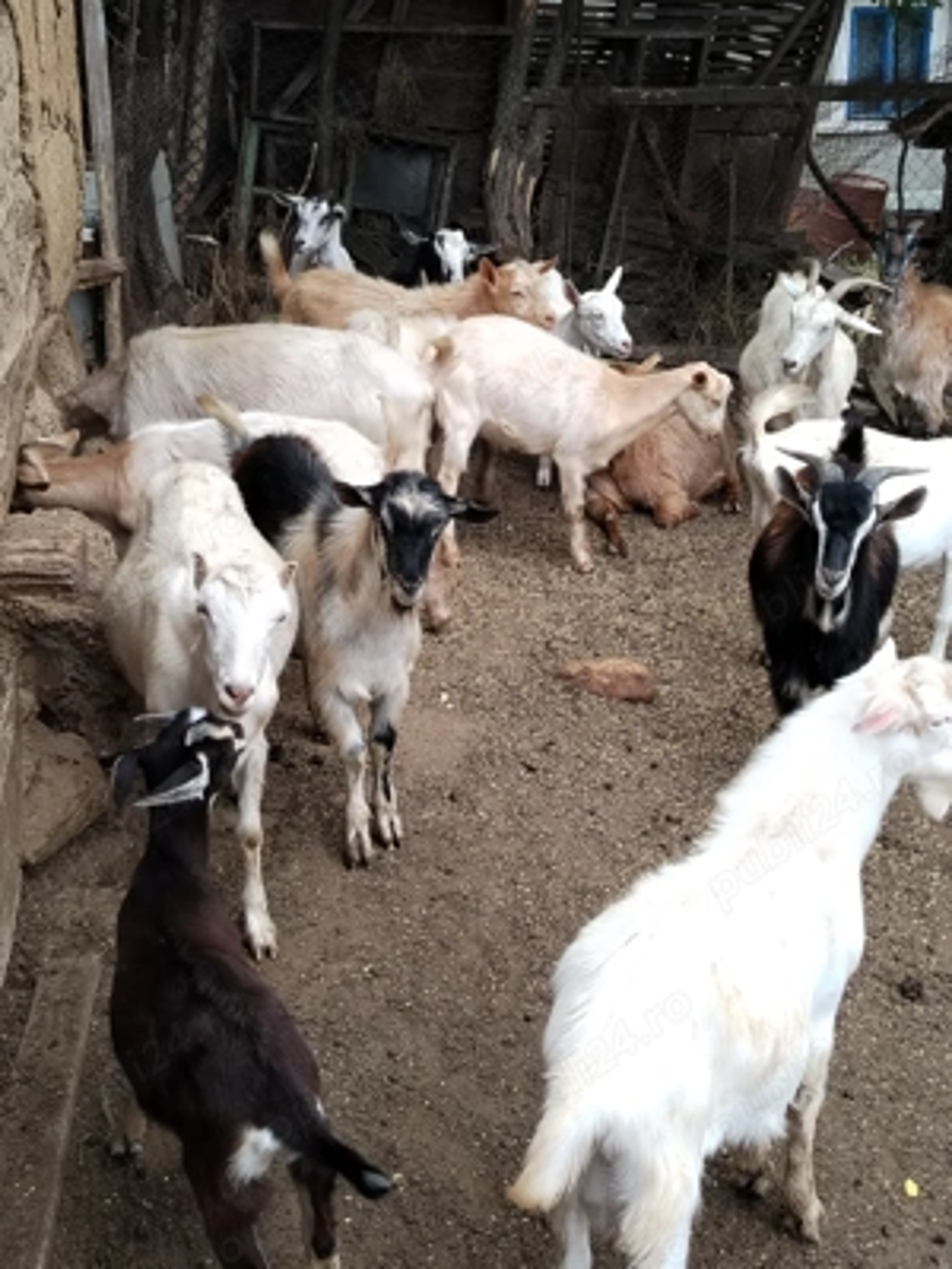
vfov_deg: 39.7
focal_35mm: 48
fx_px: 1760
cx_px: 476
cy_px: 634
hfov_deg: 30.3
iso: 100
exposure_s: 1/132
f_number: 1.75
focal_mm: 5.25
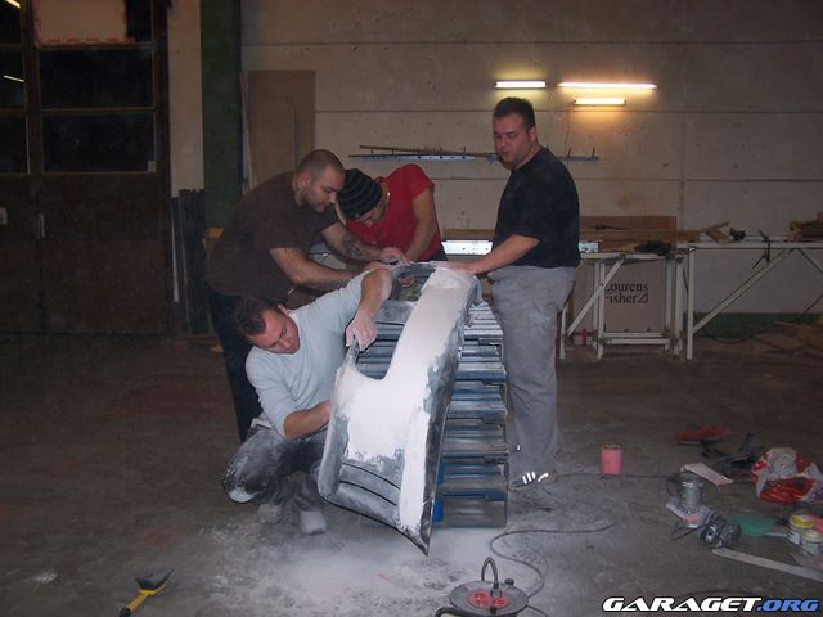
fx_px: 903
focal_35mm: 38
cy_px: 308
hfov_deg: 49.0
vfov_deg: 37.7
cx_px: 412
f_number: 2.8
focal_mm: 6.3
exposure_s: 1/60
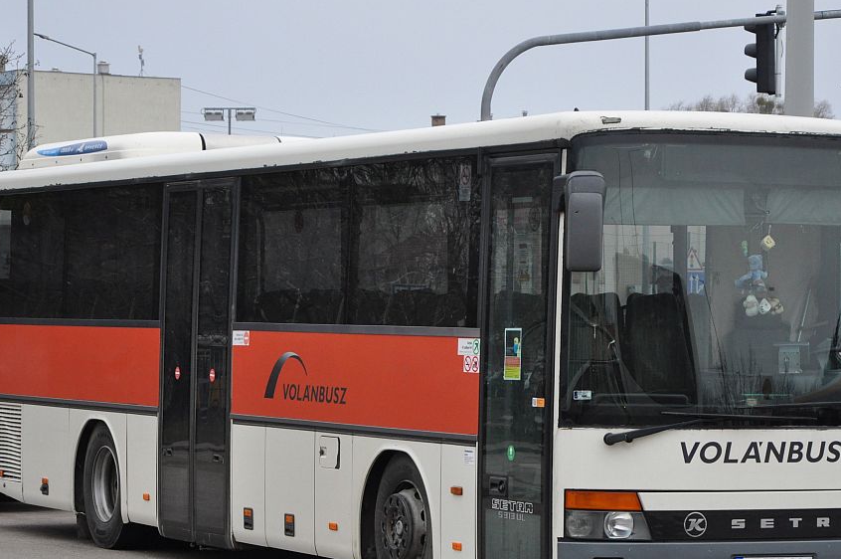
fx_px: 3103
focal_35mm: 133
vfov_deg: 10.3
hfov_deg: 15.4
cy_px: 348
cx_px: 469
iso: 1100
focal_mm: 70
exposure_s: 1/500
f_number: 5.3
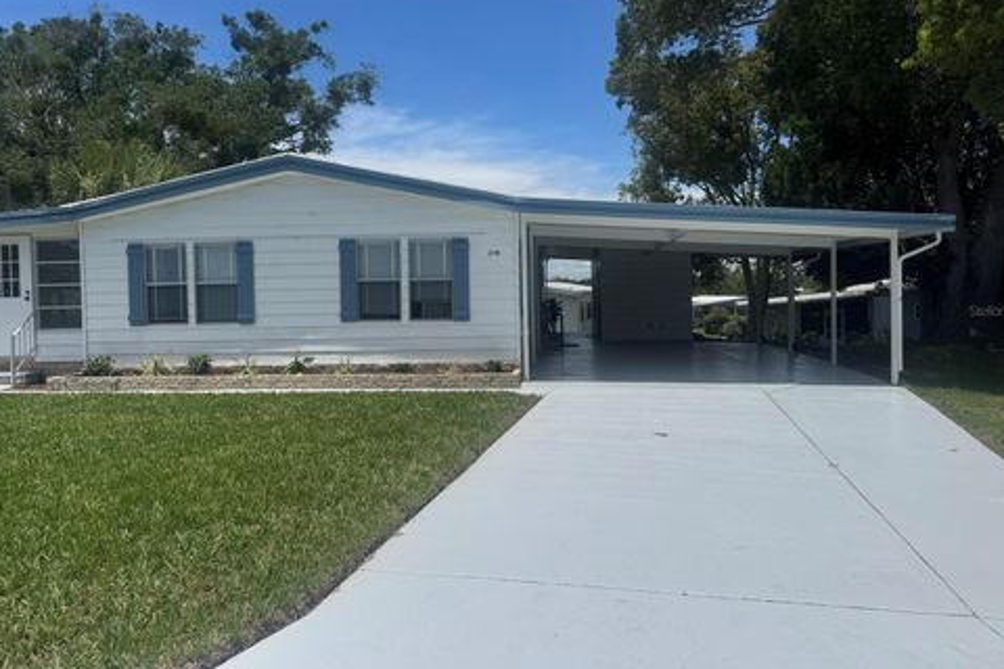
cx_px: 508
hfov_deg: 69.4
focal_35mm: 26
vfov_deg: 49.5
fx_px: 725
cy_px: 310
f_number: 1.78
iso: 80
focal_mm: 6.76
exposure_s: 1/9009
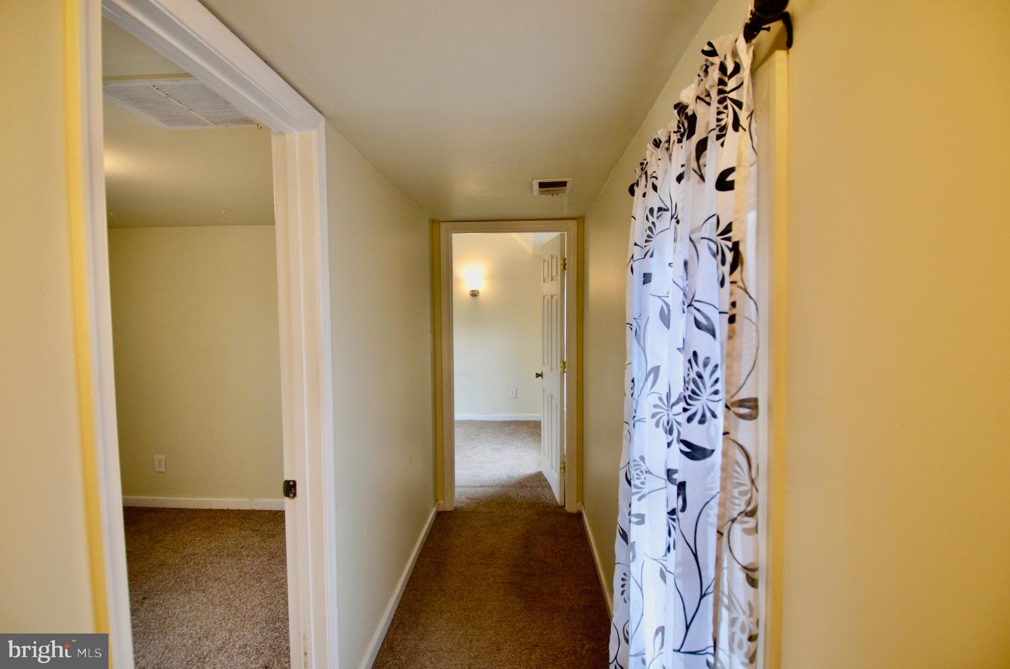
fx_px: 1008
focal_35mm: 36
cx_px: 505
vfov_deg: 36.7
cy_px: 334
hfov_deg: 53.2
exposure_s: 1/60
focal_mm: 24
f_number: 4
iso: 400
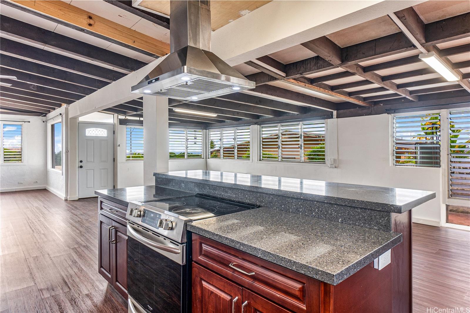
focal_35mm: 21
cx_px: 235
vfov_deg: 59.5
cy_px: 156
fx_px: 274
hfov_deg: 81.2
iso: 100
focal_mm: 14
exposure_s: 1/30
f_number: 8
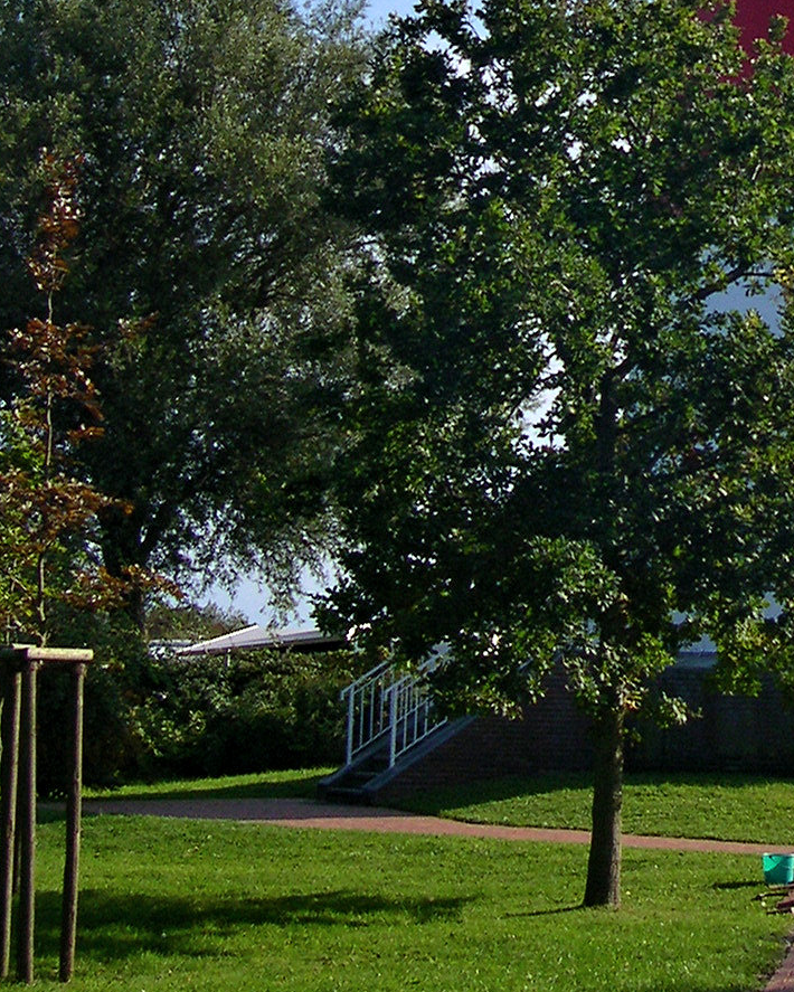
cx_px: 829
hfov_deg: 15.8
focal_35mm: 95
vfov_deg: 19.7
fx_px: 2790
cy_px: 59
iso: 100
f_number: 7.6
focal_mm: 8
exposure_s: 1/275
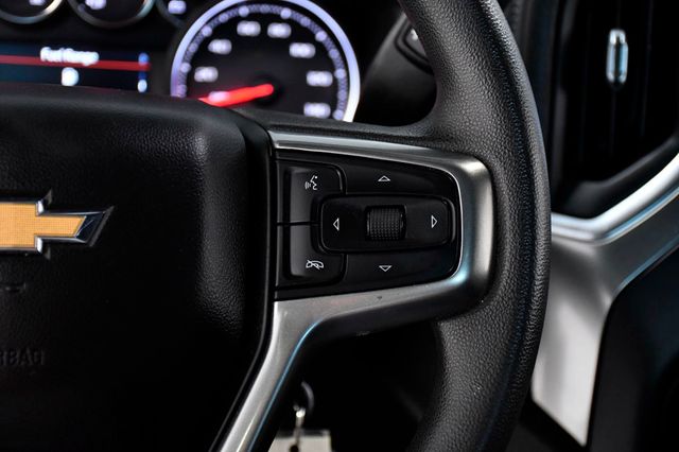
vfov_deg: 20.3
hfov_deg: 30.1
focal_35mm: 67
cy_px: 226
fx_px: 1263
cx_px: 340
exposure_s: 1/100
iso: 2500
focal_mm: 45
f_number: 4.5
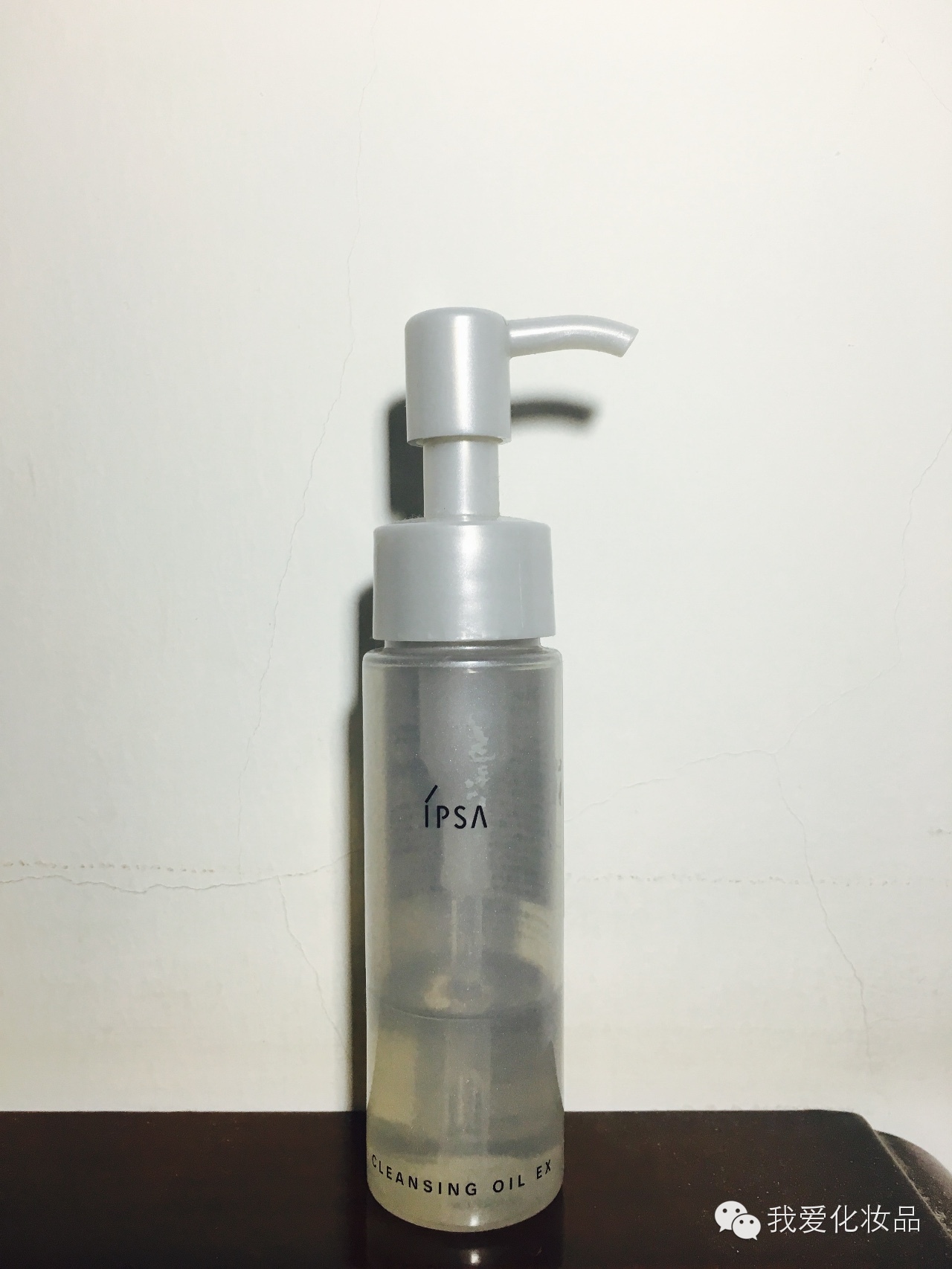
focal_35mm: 29
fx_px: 1063
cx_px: 476
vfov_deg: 61.7
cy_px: 634
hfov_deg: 48.2
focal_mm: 4.15
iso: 32
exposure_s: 1/33
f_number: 2.2
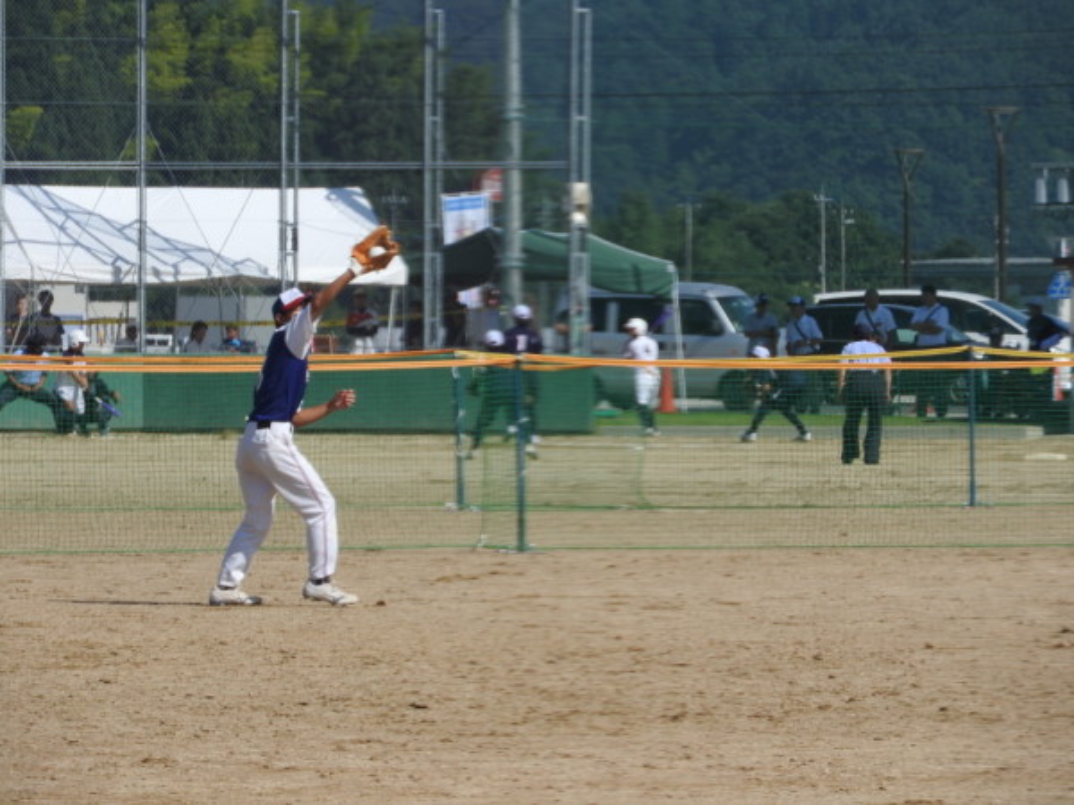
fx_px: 12410
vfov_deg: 3.7
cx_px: 537
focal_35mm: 400
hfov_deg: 5.0
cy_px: 402
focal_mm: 71.7
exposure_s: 1/800
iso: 100
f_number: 5.6
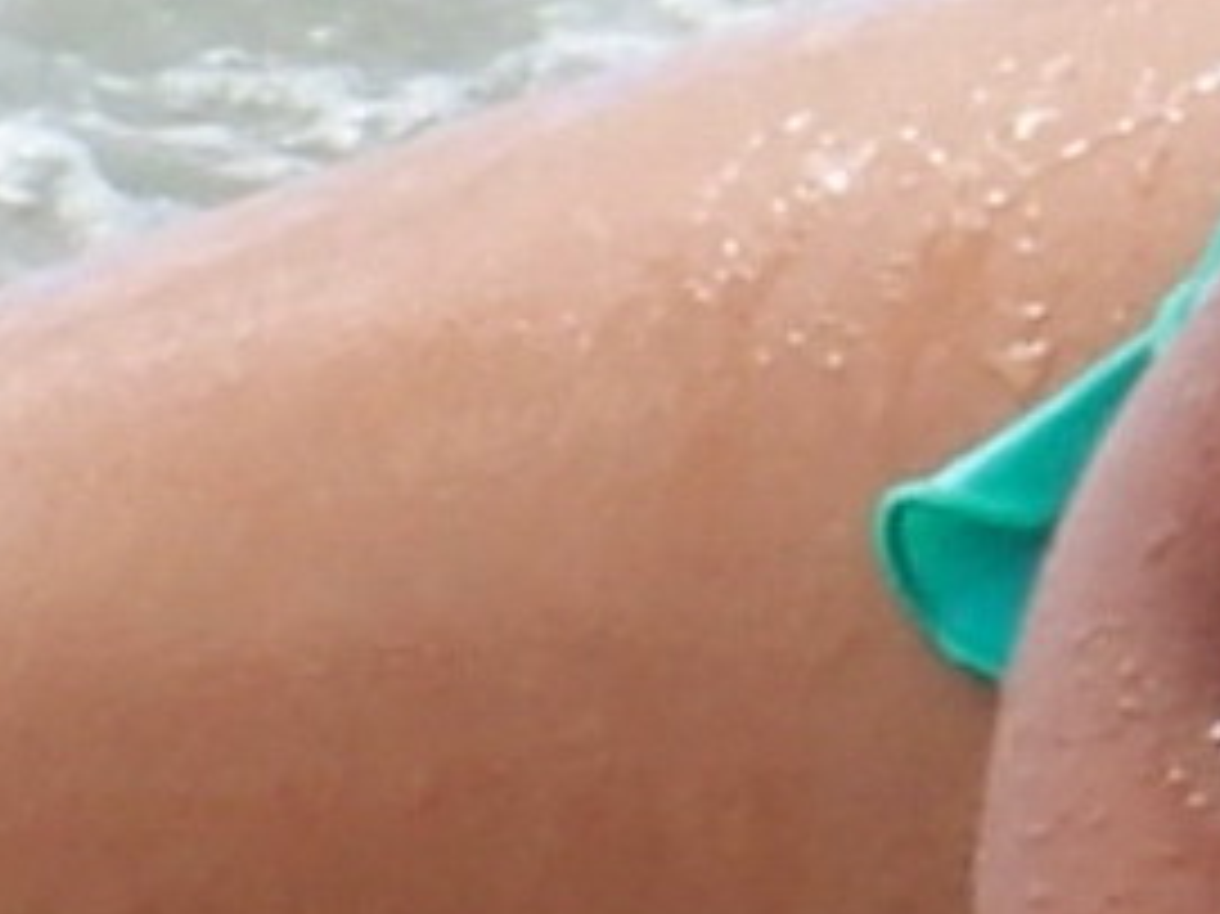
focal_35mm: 496
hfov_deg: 3.9
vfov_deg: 3.0
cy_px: 896
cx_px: 2863
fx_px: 17473
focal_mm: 14.5
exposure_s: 1/125
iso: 100
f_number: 8
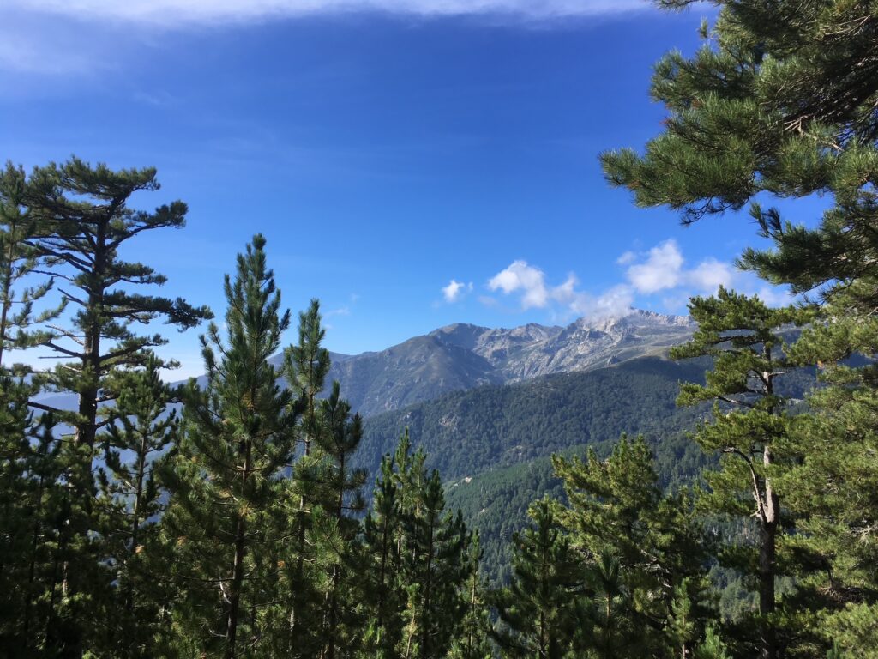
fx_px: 736
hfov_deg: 61.7
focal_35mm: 29
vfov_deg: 48.2
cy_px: 330
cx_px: 439
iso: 25
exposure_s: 1/999
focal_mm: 4.15
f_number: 2.2
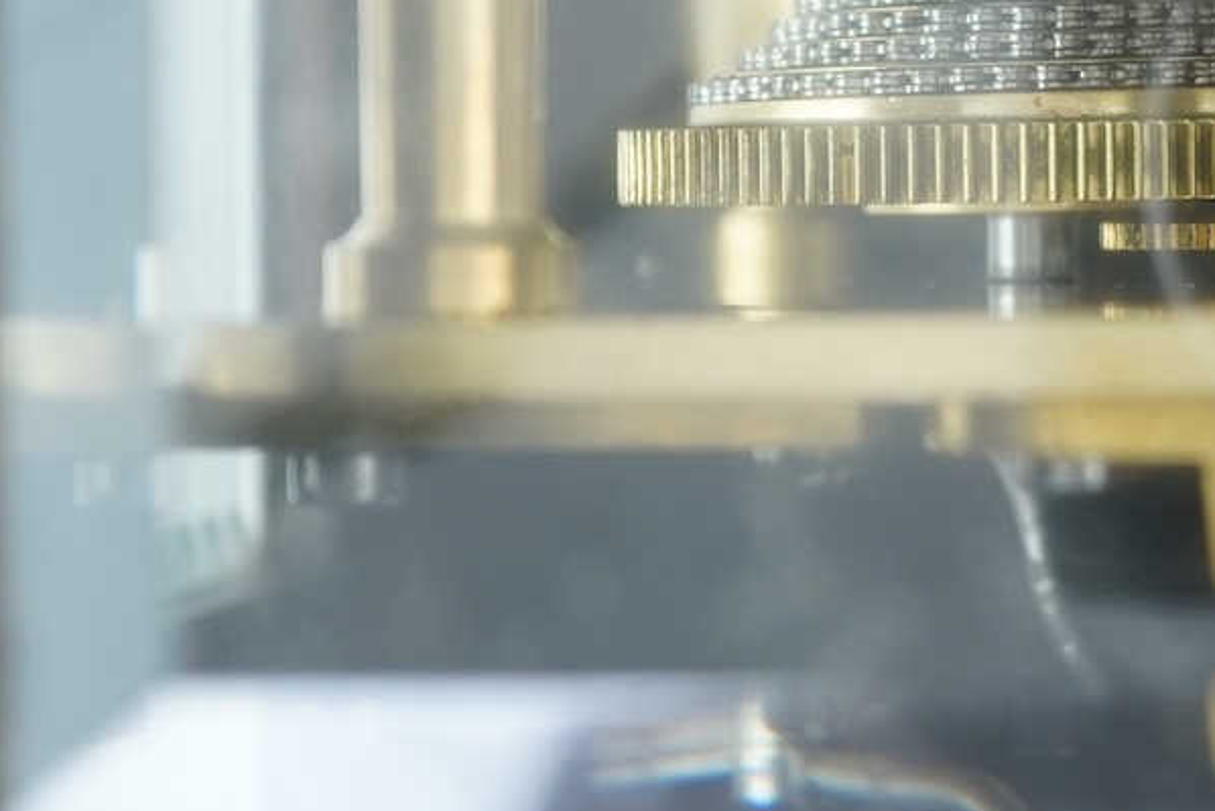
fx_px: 4996
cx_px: 1243
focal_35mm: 148
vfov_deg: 9.2
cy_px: -37
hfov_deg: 13.7
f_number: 5.6
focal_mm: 30
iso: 800
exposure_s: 1/80
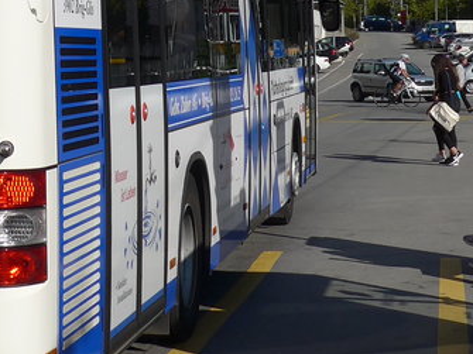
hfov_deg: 18.0
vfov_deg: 13.9
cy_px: -32
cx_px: -80
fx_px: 1421
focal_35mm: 104
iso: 80
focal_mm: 6
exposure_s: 1/1600
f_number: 3.5
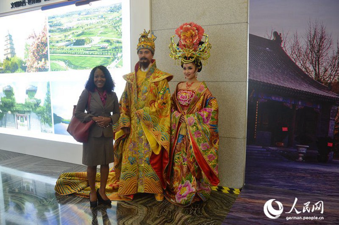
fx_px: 254
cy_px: 112
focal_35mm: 27
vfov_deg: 47.7
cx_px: 170
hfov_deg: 67.5
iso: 560
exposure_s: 1/60
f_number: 4
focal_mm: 18
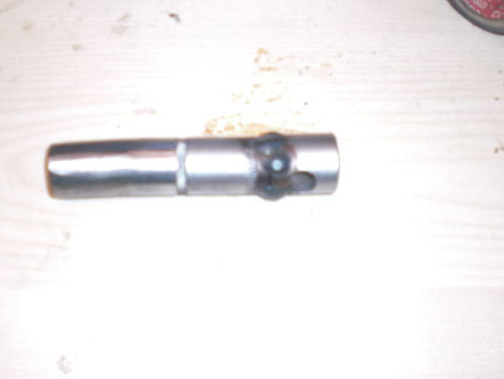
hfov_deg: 38.1
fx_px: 728
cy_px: 154
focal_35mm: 50
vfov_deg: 29.1
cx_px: 220
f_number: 3.1
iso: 200
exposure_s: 1/60
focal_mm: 6.3
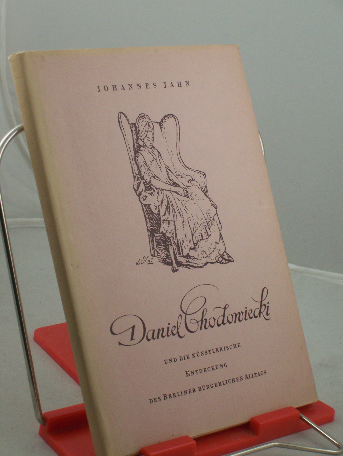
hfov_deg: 14.5
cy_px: 228
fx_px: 1346
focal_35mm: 102
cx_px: 172
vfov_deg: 19.2
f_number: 4.6
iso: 160
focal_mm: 16.8
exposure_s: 1/50
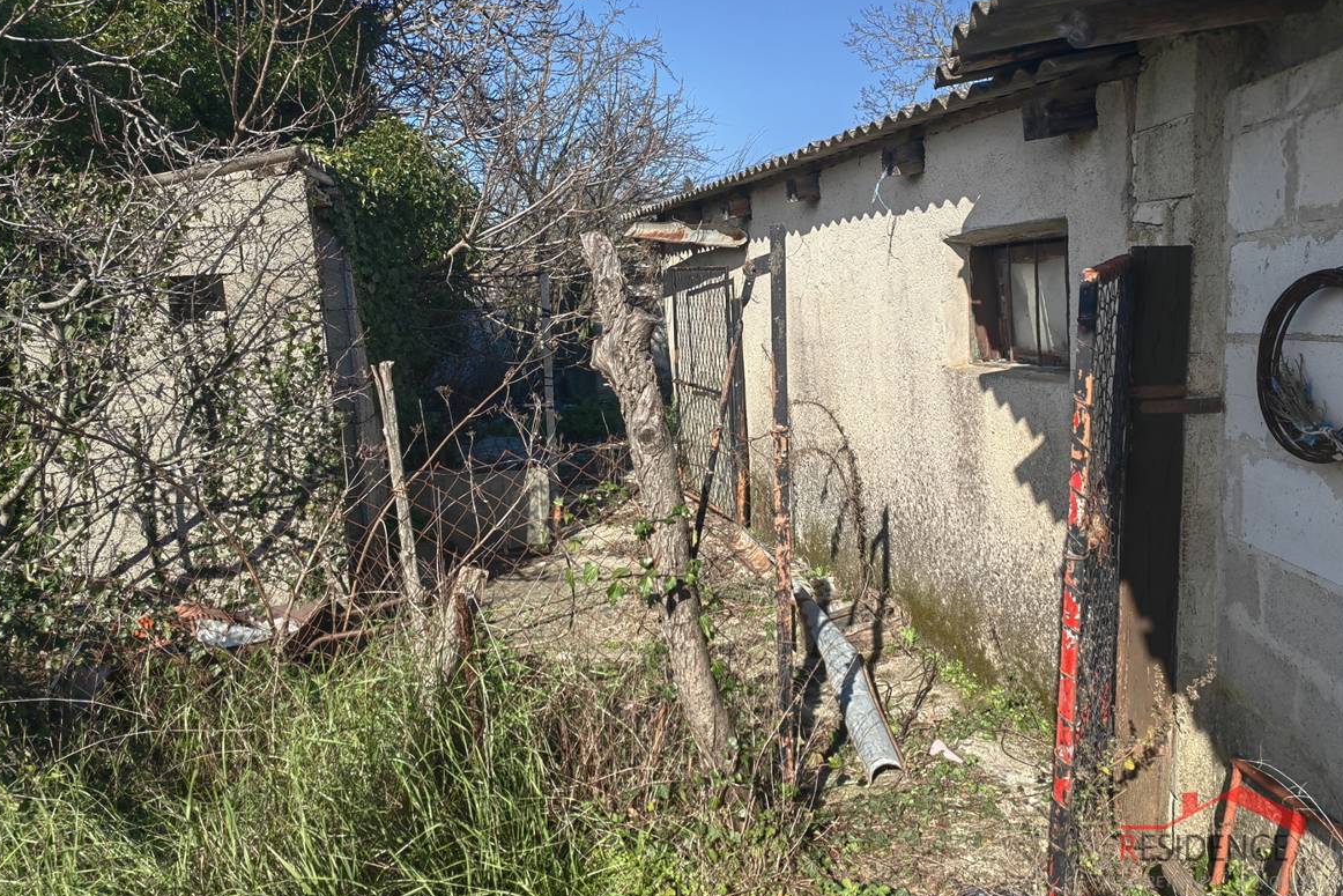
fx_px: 1082
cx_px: 662
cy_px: 415
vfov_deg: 44.9
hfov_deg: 63.6
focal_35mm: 29
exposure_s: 1/2890
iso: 50
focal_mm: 5.54
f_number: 1.8
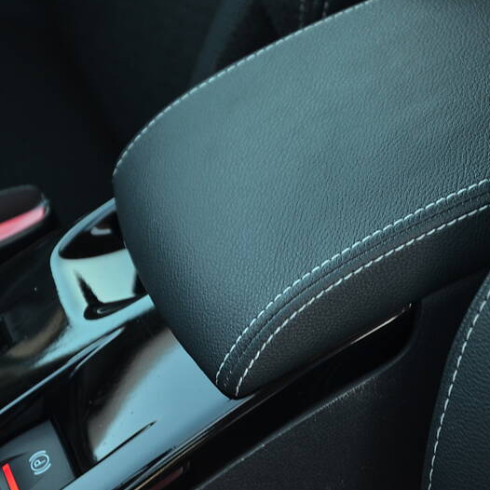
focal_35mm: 178
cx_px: 283
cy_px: 244
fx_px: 2851
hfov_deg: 9.8
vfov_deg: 9.8
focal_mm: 92
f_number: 5.6
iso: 900
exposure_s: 1/30
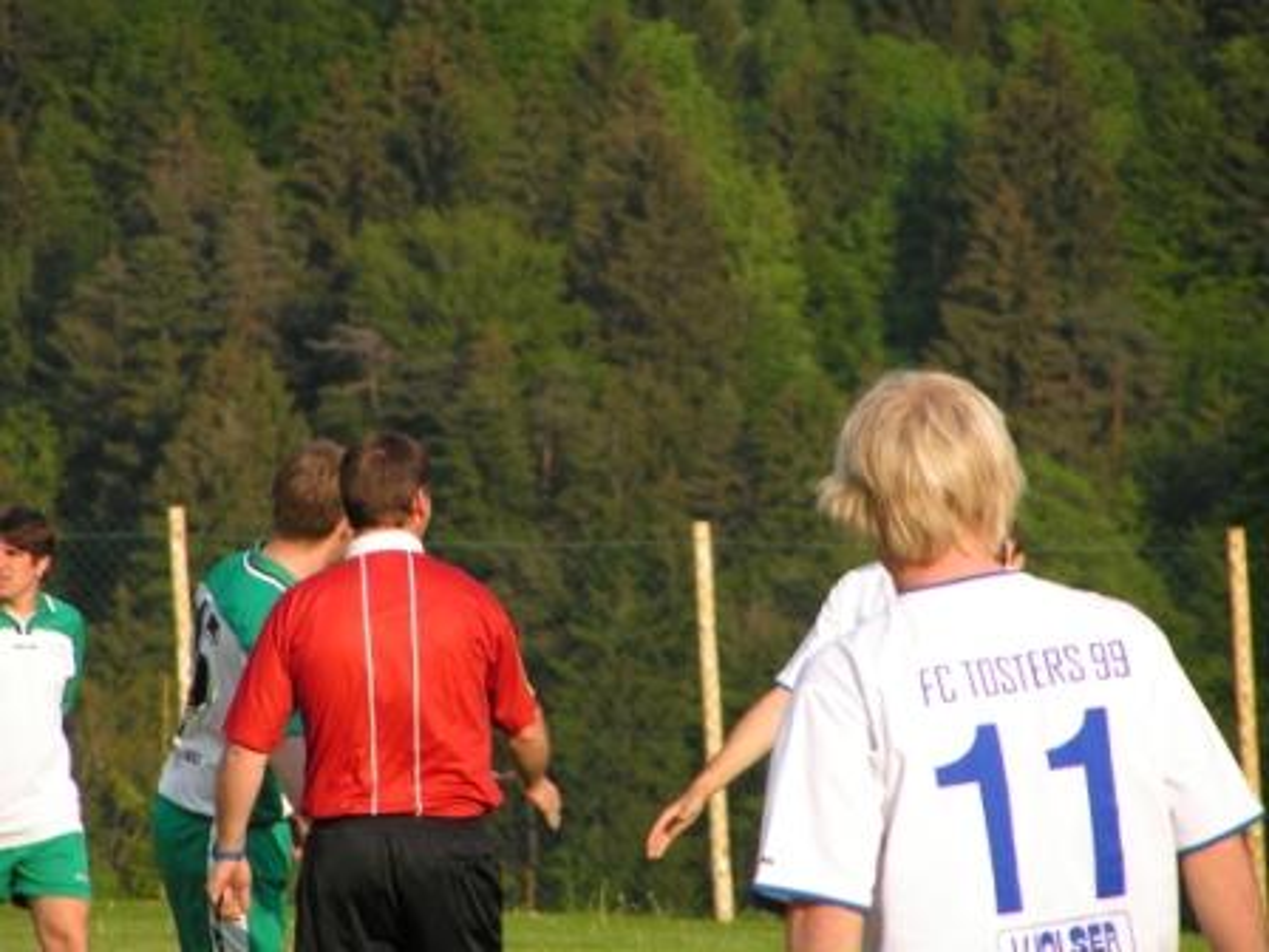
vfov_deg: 3.9
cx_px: 634
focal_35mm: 380
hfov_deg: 5.2
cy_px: 476
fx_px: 13931
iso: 50
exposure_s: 1/640
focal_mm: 63
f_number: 3.7
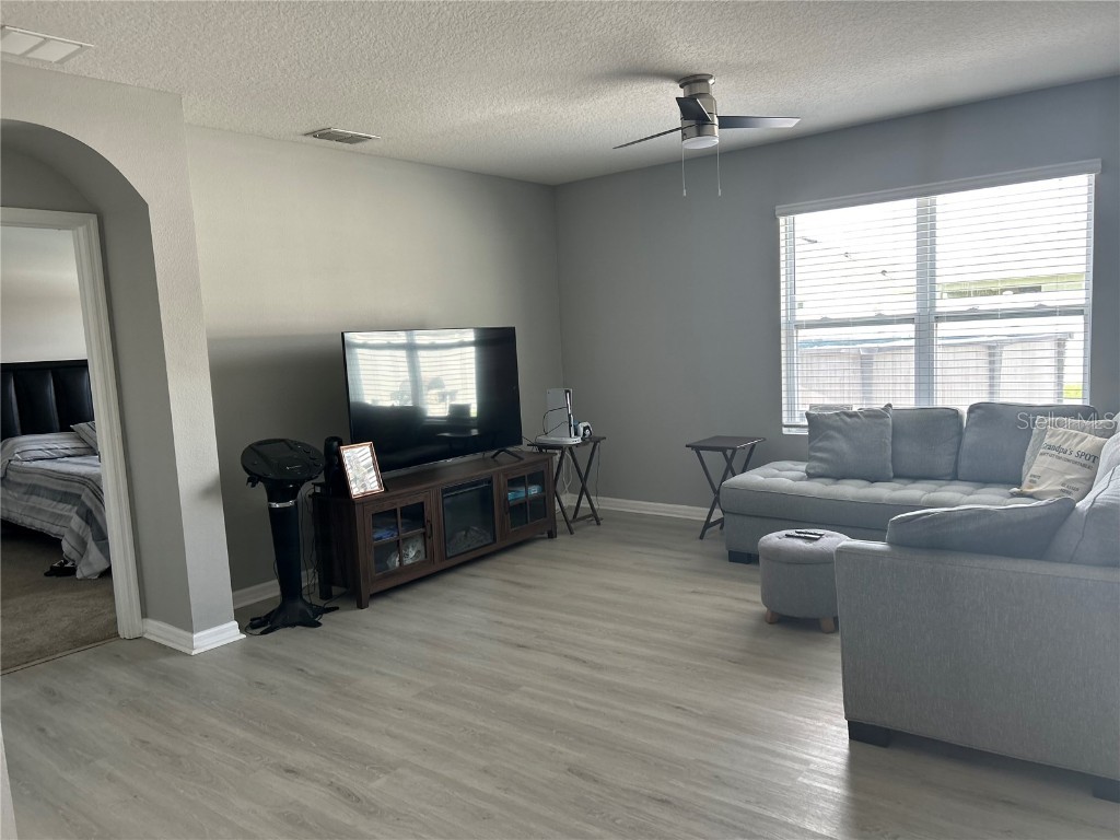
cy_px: 420
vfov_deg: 53.1
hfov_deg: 67.3
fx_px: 841
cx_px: 560
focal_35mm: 26
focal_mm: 5.7
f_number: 1.5
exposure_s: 1/120
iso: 80
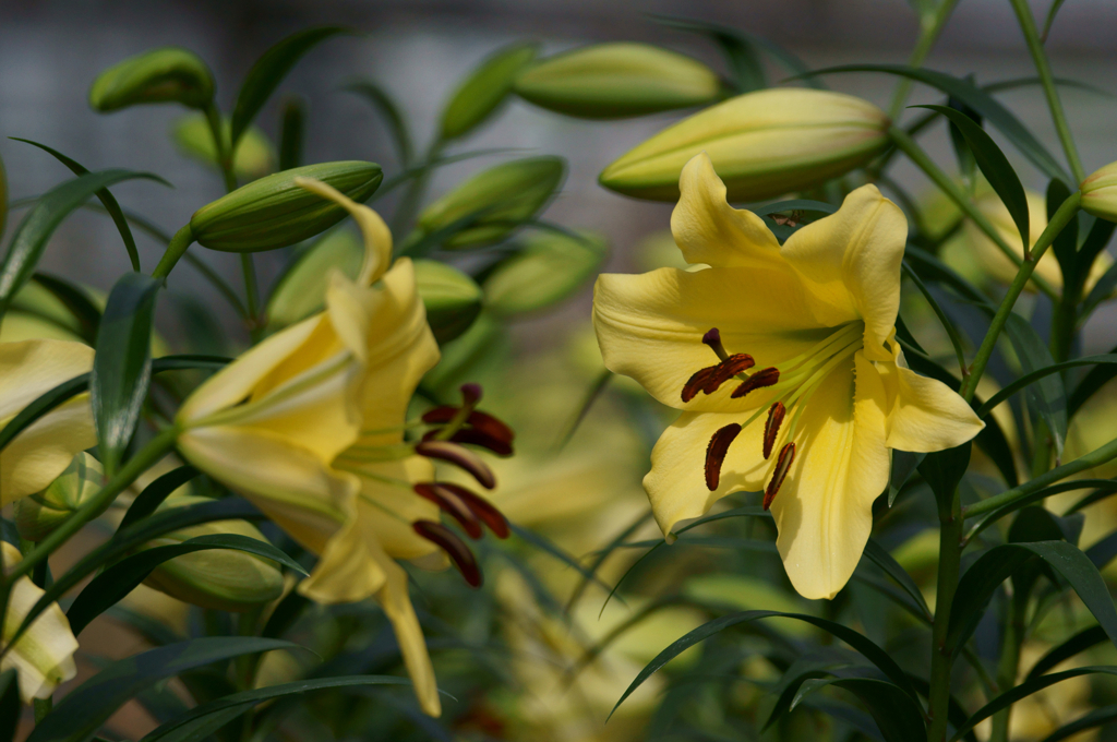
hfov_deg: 7.6
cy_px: 371
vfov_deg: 5.1
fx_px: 8367
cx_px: 558
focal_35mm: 270
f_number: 6.3
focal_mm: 180
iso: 200
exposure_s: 1/400
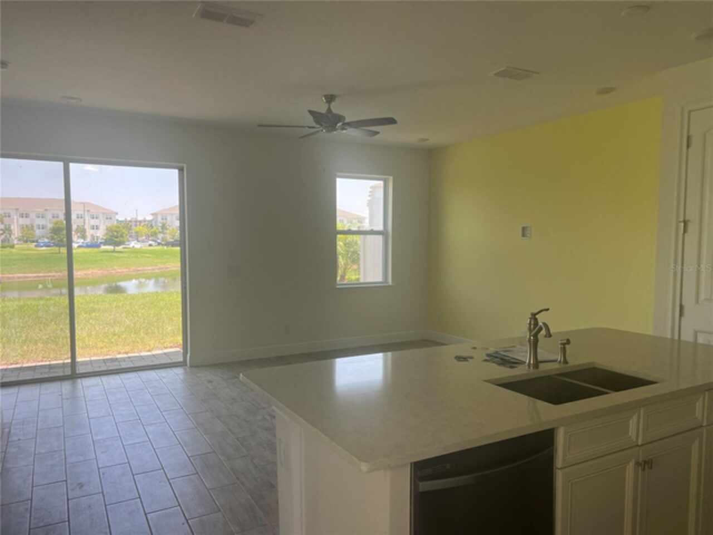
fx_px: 536
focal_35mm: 26
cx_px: 356
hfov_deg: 67.3
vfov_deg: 53.1
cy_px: 268
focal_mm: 5.7
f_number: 1.5
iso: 50
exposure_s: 1/313
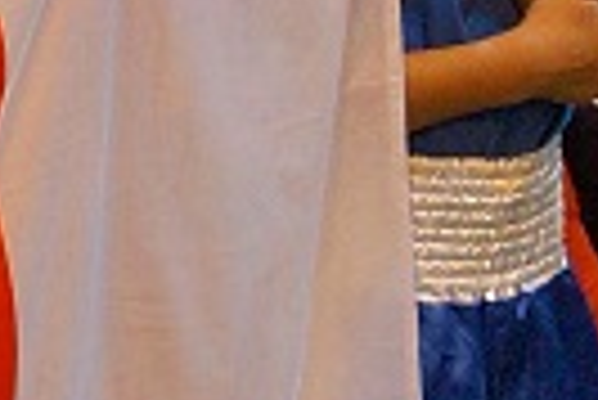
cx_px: -328
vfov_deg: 3.2
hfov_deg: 4.8
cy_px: -90
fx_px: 7081
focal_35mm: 426
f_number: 4.5
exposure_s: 1/160
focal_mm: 37
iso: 2000
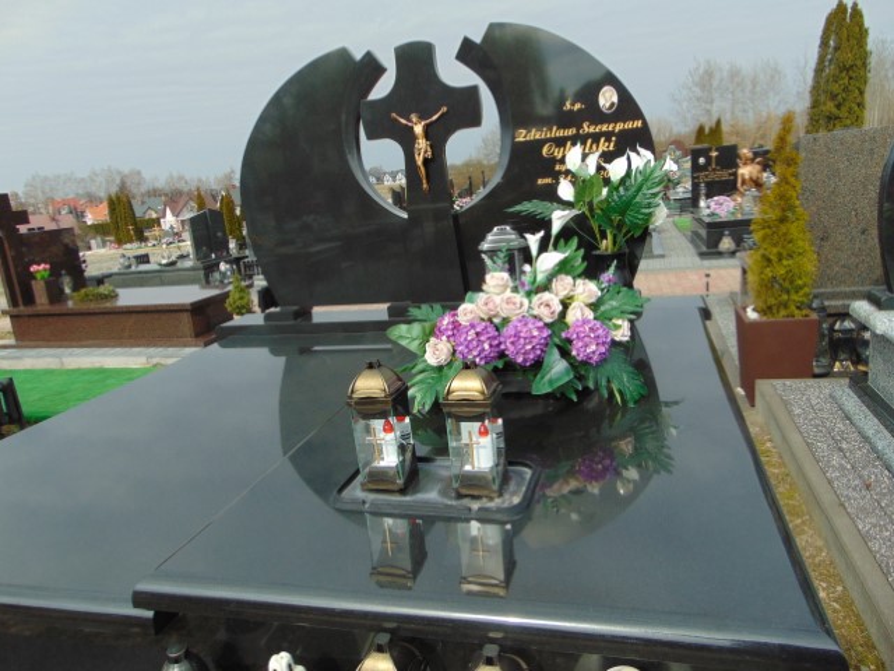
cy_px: 336
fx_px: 646
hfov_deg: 69.4
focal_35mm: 25
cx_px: 447
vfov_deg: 54.9
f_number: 3
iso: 80
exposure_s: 1/1000
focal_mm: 4.5
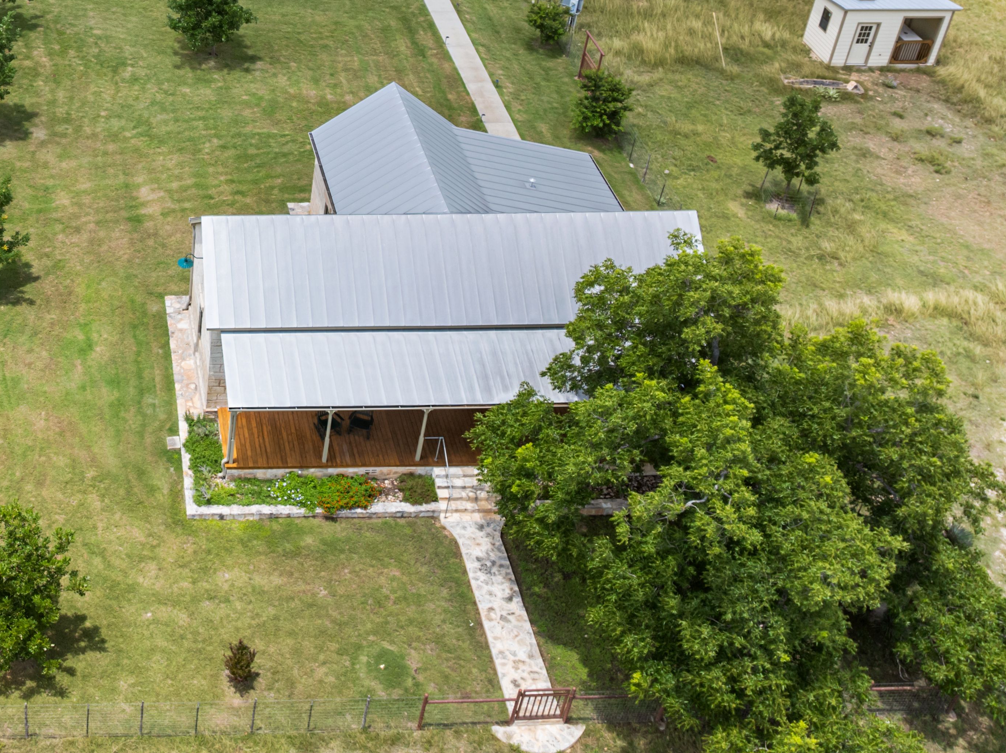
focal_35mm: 46
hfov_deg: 38.2
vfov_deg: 30.4
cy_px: 113
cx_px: 83
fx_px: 1336
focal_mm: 12.29
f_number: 2.8
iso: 100
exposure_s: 1/1250
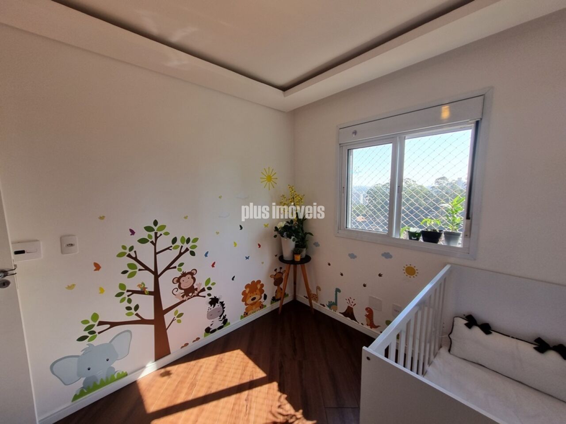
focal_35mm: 13
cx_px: 283
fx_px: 213
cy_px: 212
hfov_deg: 106.2
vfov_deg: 89.9
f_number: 2.2
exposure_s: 1/160
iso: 50
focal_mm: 1.74
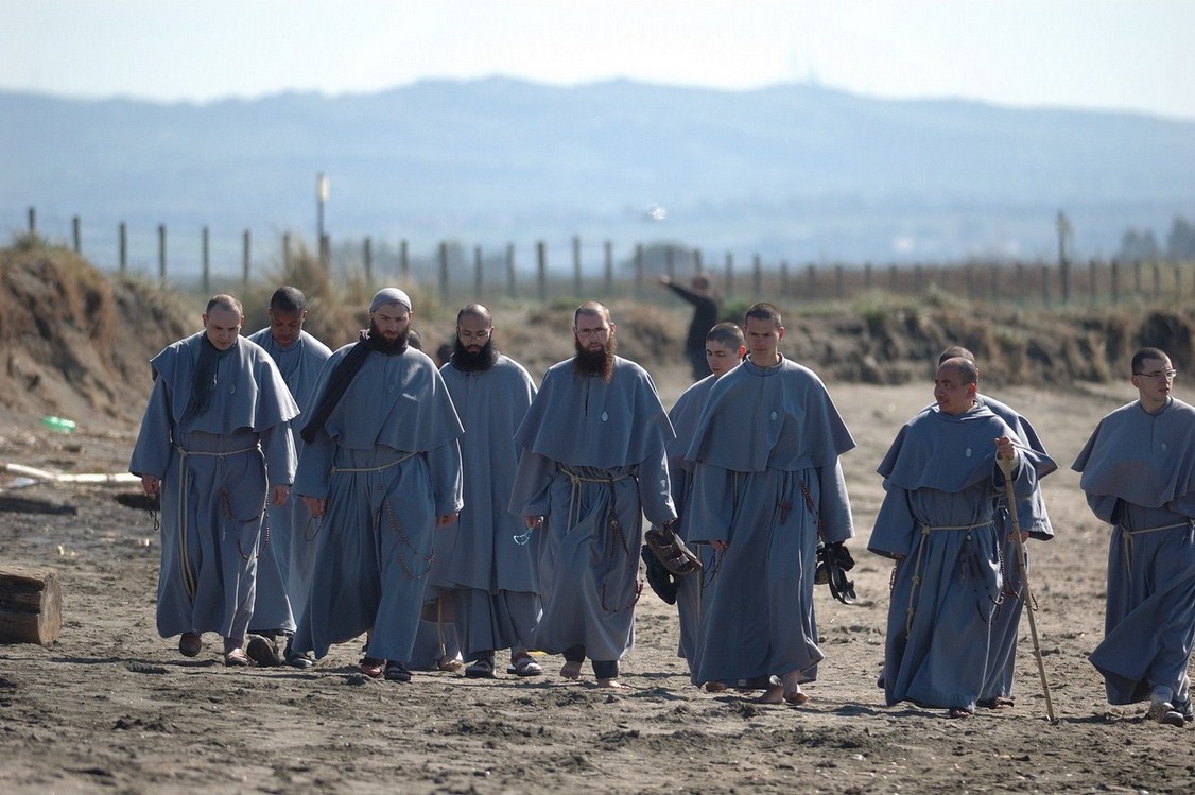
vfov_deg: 3.1
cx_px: 598
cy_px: 398
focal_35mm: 450
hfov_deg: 4.6
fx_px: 14926
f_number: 4
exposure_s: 1/1250
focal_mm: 300
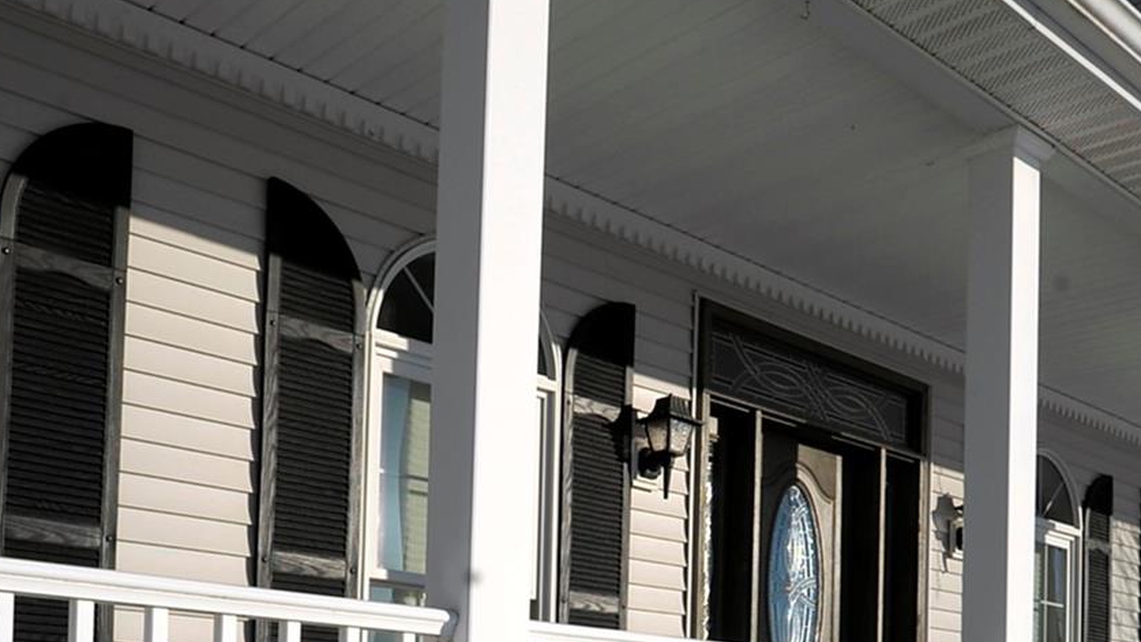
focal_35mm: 41
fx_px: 1241
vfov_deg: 26.6
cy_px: 714
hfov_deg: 49.4
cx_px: 592
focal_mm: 16
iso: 200
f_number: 13
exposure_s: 1/640
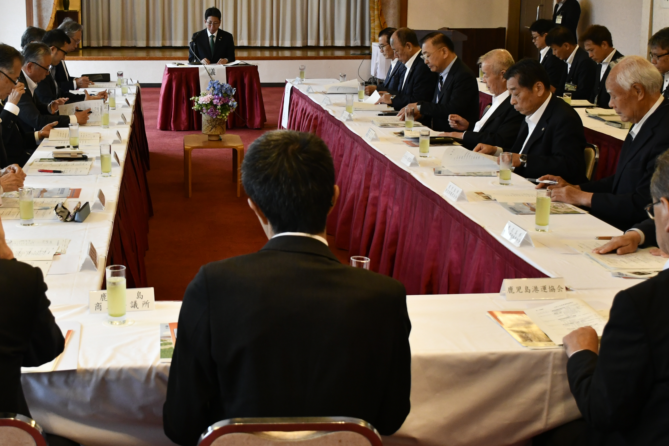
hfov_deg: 35.4
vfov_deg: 24.2
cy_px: 178
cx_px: 237
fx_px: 1041
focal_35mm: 56
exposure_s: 1/100
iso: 1600
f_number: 5
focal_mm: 26
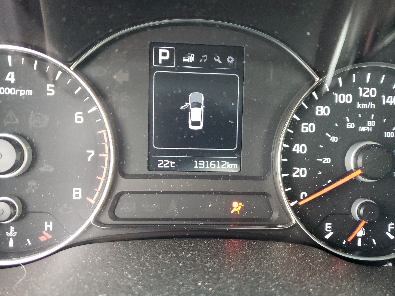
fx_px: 297
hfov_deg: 67.3
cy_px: 148
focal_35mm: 26
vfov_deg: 53.1
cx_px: 198
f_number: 1.5
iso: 343
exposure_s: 1/60.2
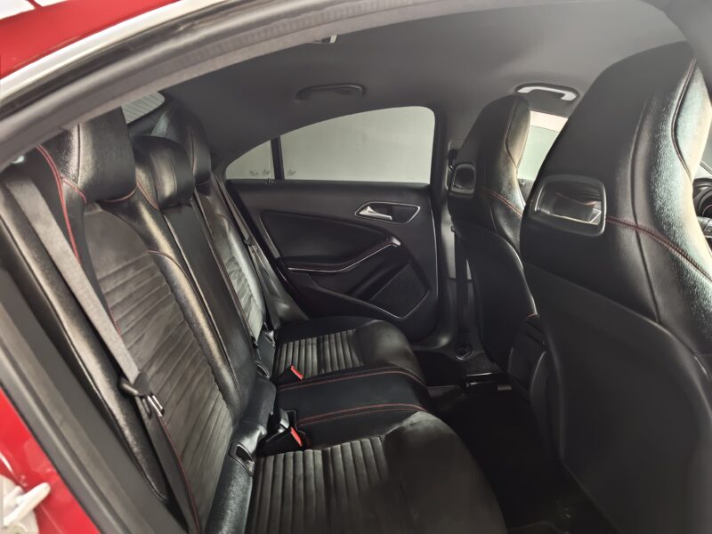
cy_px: 267
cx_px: 356
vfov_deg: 58.9
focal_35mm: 23
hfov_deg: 73.9
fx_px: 473
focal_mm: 6.55
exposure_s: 1/25
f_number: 1.62
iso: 1250
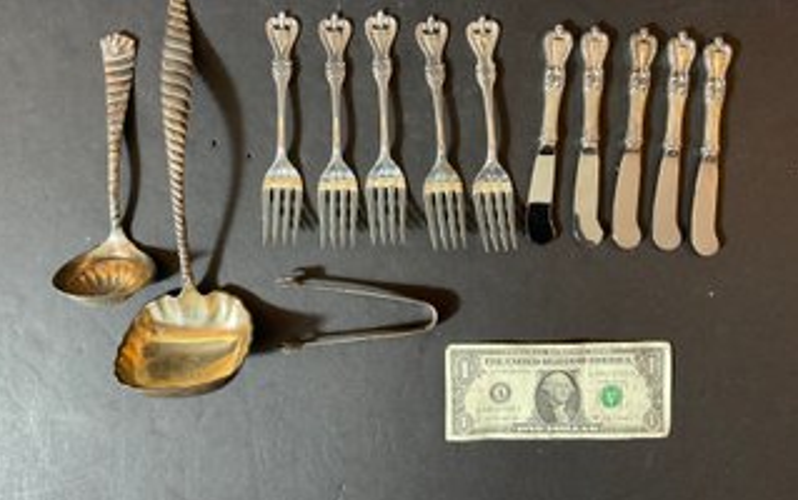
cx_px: 374
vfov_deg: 38.4
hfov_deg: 58.1
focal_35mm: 33
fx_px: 718
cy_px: 239
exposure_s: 1/60
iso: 160
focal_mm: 3
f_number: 1.8
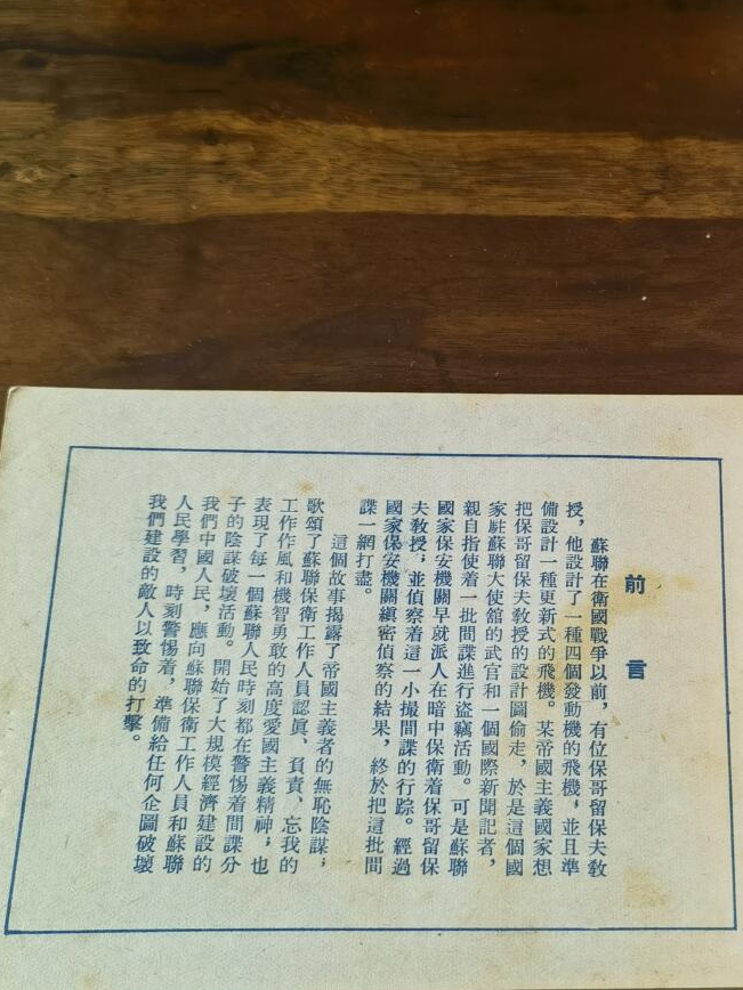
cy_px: 495
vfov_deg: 34.3
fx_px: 1603
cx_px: 627
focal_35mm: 56
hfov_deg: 25.5
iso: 200
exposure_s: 1/120
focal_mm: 6.67
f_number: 1.9
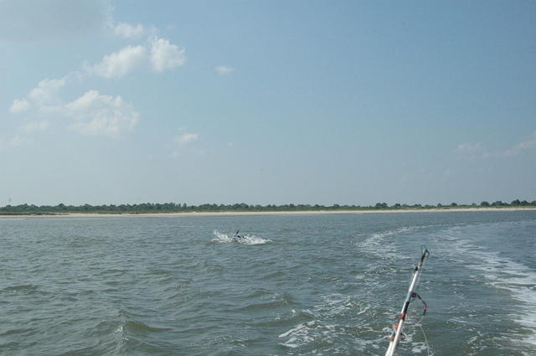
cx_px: 268
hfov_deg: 46.5
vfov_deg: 31.8
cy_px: 178
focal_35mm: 42
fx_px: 625
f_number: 18
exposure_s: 1/1250
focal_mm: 28
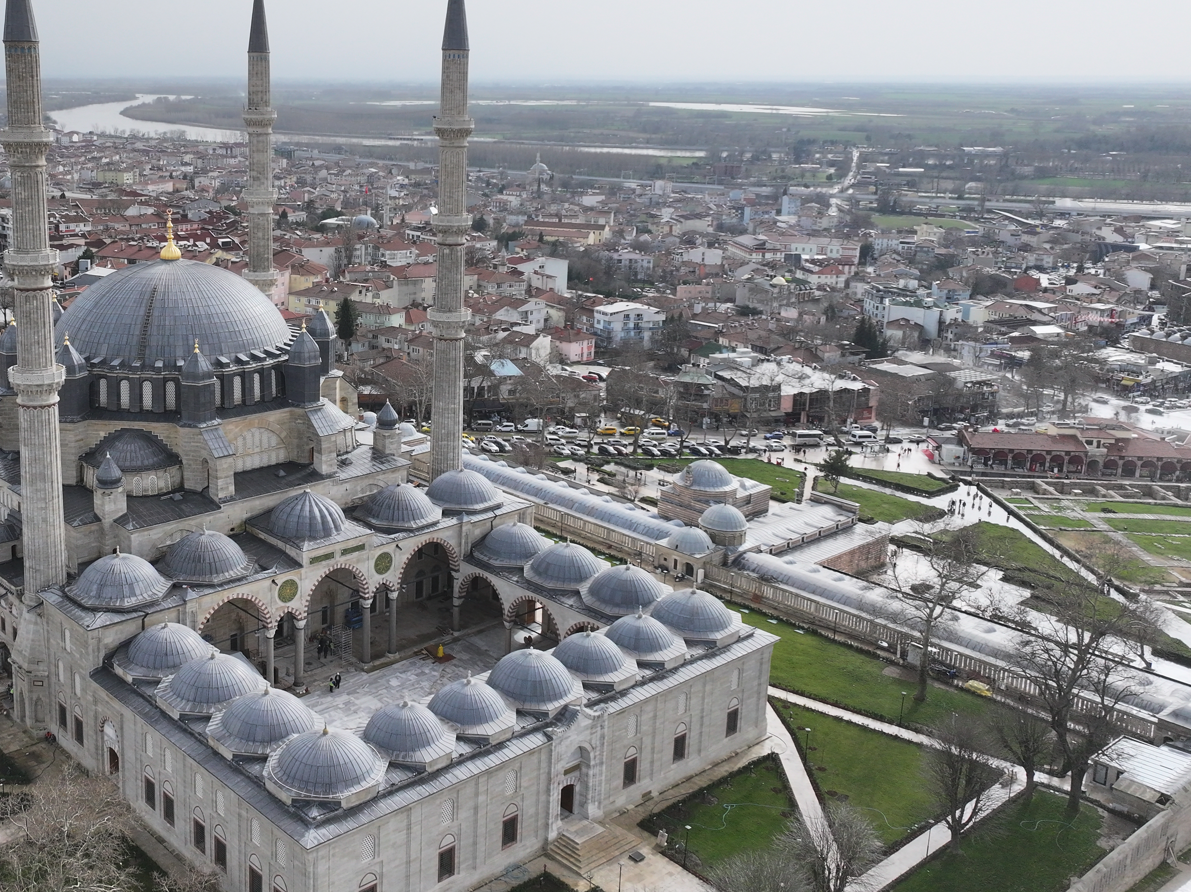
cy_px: 359
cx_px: 346
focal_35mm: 37
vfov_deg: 38.5
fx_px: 1273
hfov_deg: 48.8
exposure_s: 1/4000
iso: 390
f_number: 2.8
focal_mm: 12.29
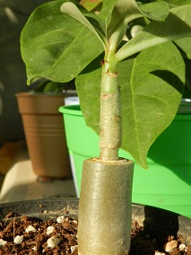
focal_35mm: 45
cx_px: 126
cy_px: 145
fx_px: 331
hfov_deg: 32.0
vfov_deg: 42.0
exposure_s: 1/400
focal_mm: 5.6
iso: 160
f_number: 3.7
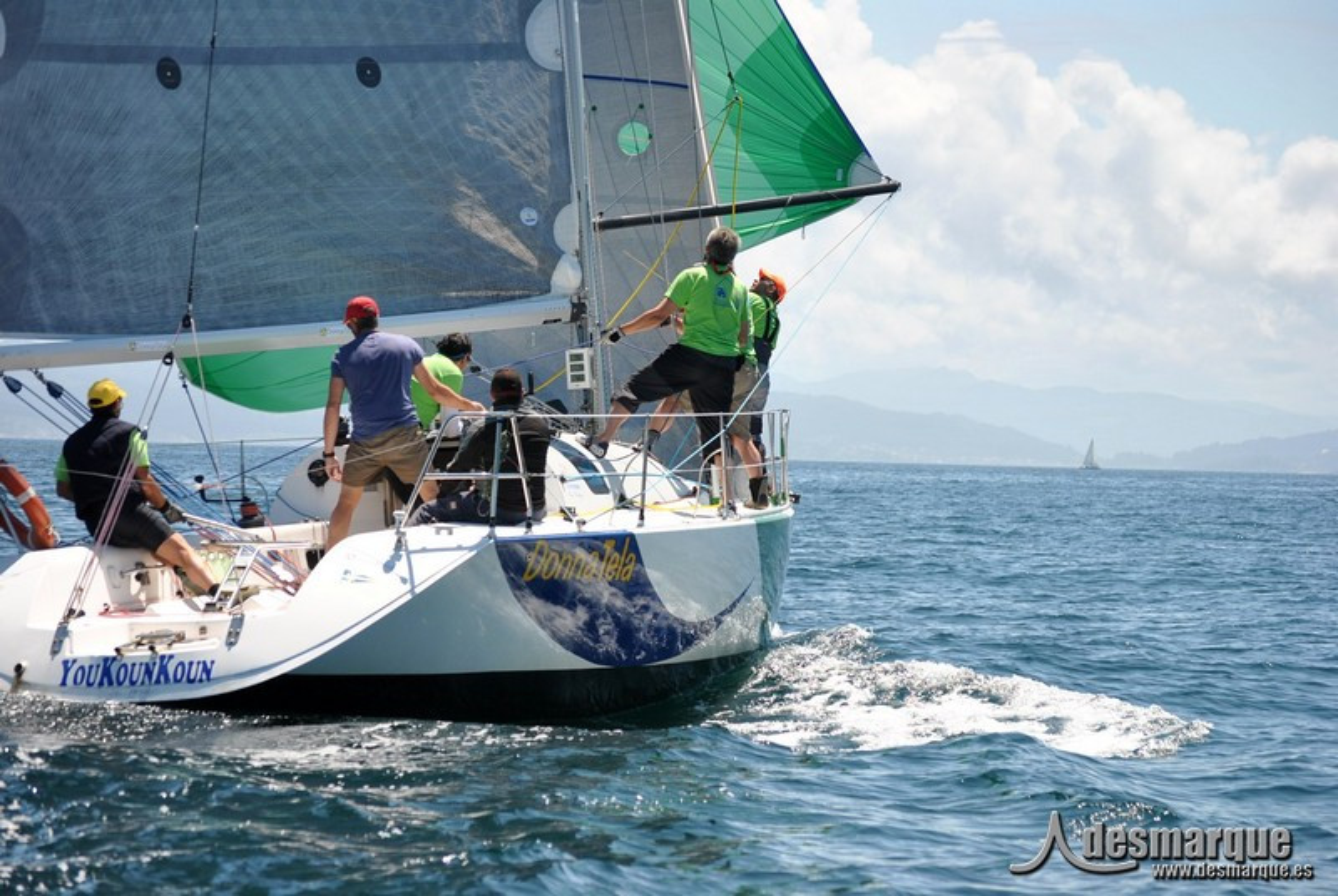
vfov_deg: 10.2
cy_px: 448
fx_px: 5025
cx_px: 669
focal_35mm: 135
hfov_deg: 15.2
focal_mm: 90
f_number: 5.6
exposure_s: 1/500
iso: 100
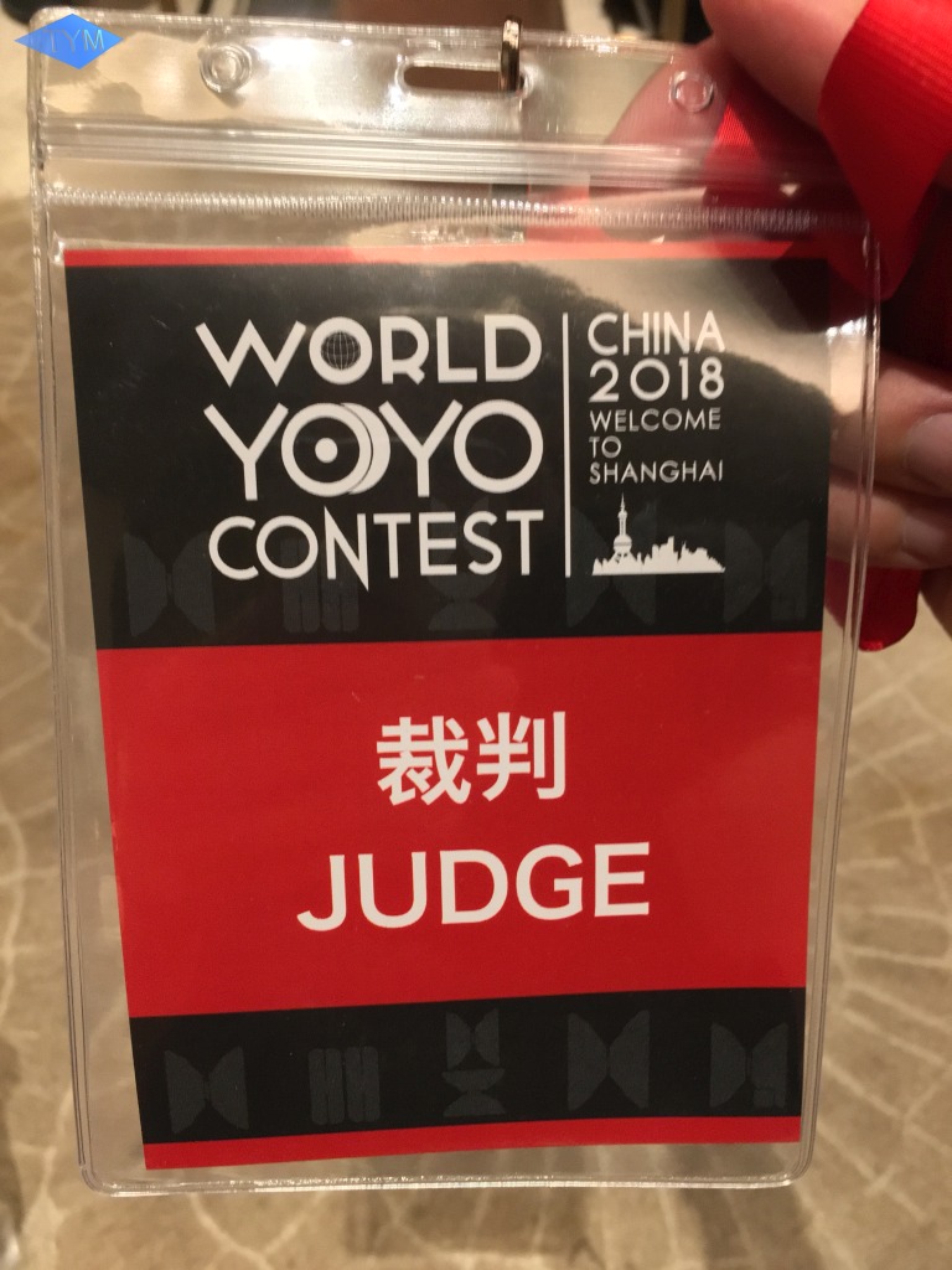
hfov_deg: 48.2
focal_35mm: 29
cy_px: 635
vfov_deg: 61.7
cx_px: 476
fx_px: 1063
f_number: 2.2
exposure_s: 1/20
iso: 200
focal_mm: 4.15
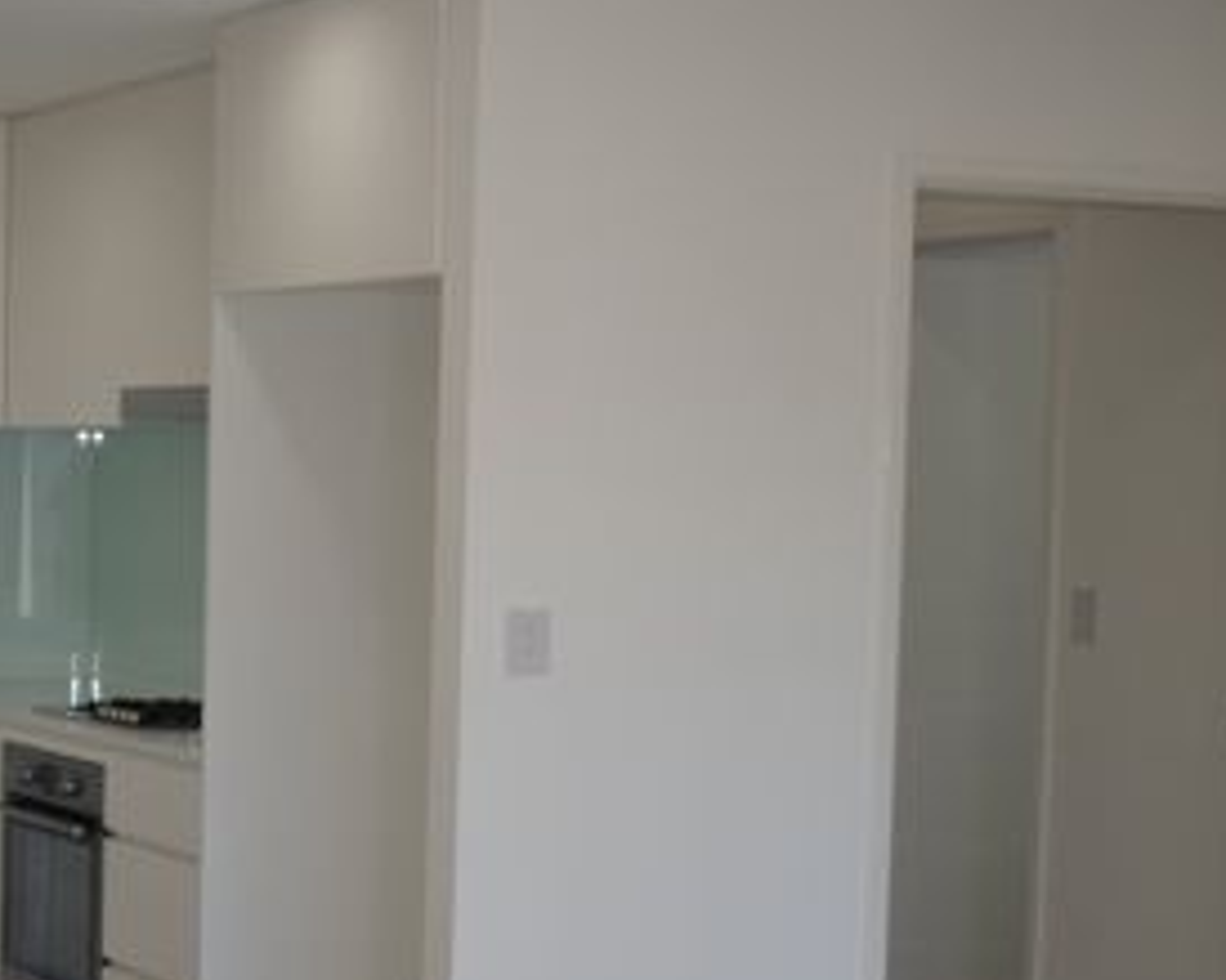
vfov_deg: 18.6
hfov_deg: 23.0
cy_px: 673
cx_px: 260
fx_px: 2974
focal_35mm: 82
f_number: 4.5
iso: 100
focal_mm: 34
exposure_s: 1/100
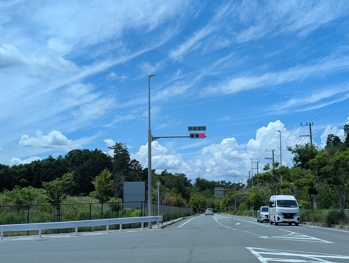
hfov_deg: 38.9
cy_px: 132
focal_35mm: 49
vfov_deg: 29.7
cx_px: 174
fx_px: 495
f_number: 1.68
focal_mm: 6.9
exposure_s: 1/1748
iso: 22
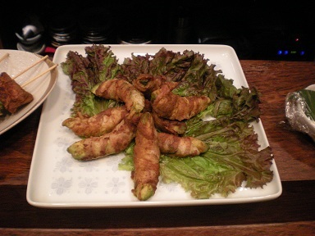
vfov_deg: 37.7
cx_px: 158
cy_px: 118
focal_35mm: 38
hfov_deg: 49.0
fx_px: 346
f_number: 3.1
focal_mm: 6.3
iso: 400
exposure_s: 1/8.2
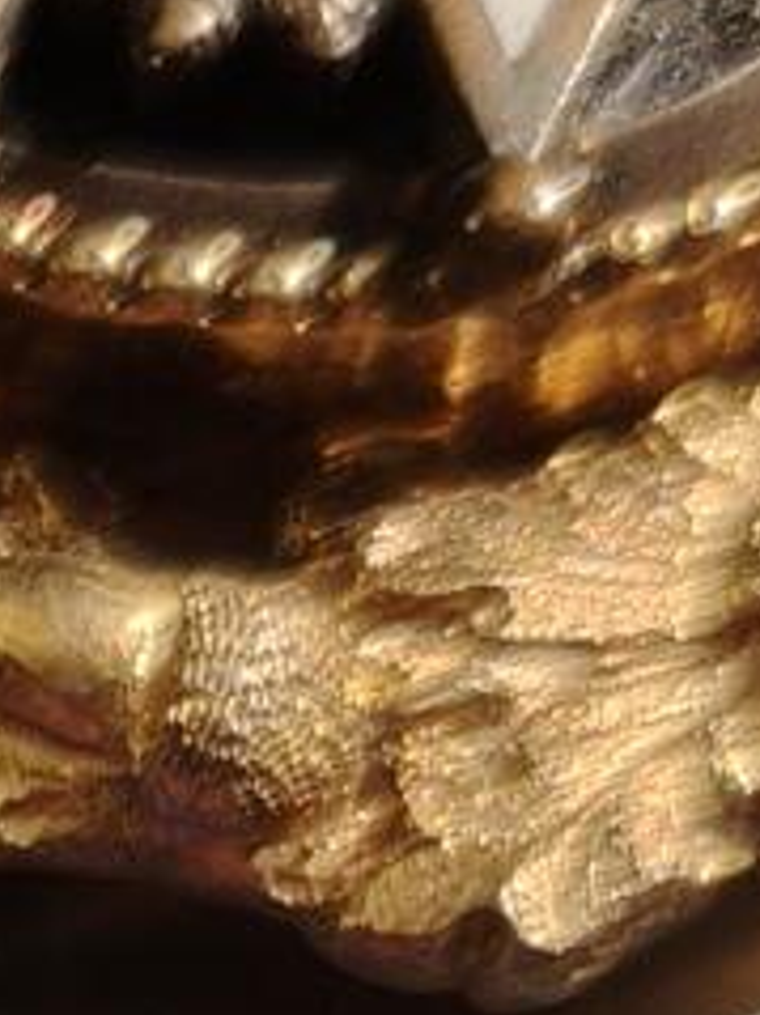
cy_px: 1694
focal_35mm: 173
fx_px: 5069
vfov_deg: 10.8
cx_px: -1032
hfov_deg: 8.0
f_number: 1.6
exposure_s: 1/100
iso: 250
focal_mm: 6.06
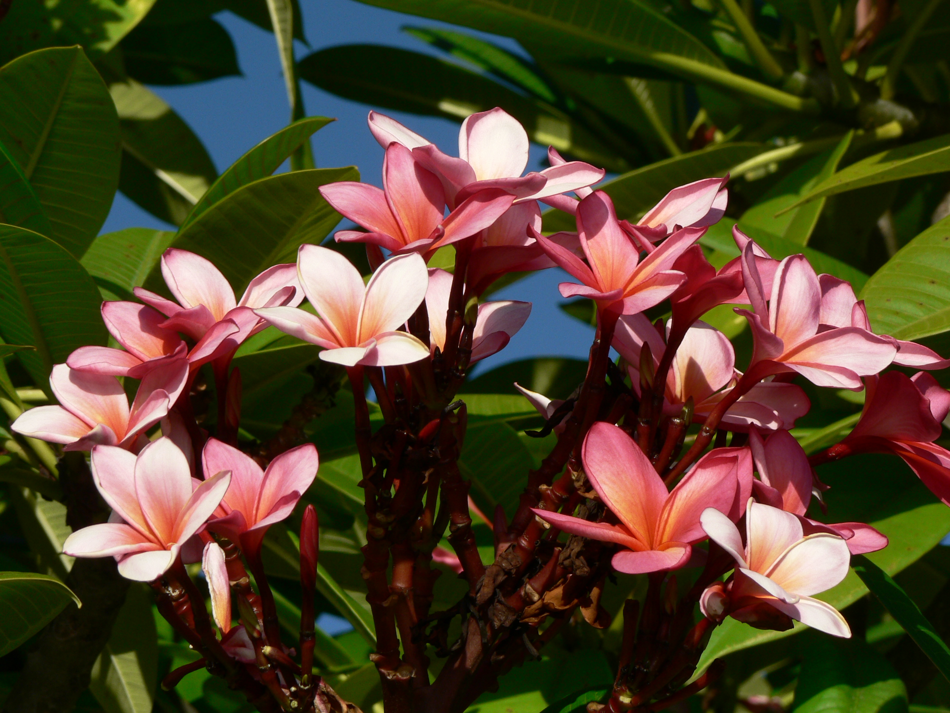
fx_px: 4034
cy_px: 356
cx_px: 475
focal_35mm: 147
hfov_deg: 13.4
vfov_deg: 10.1
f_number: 5.6
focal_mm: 24.6
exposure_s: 1/400
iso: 80
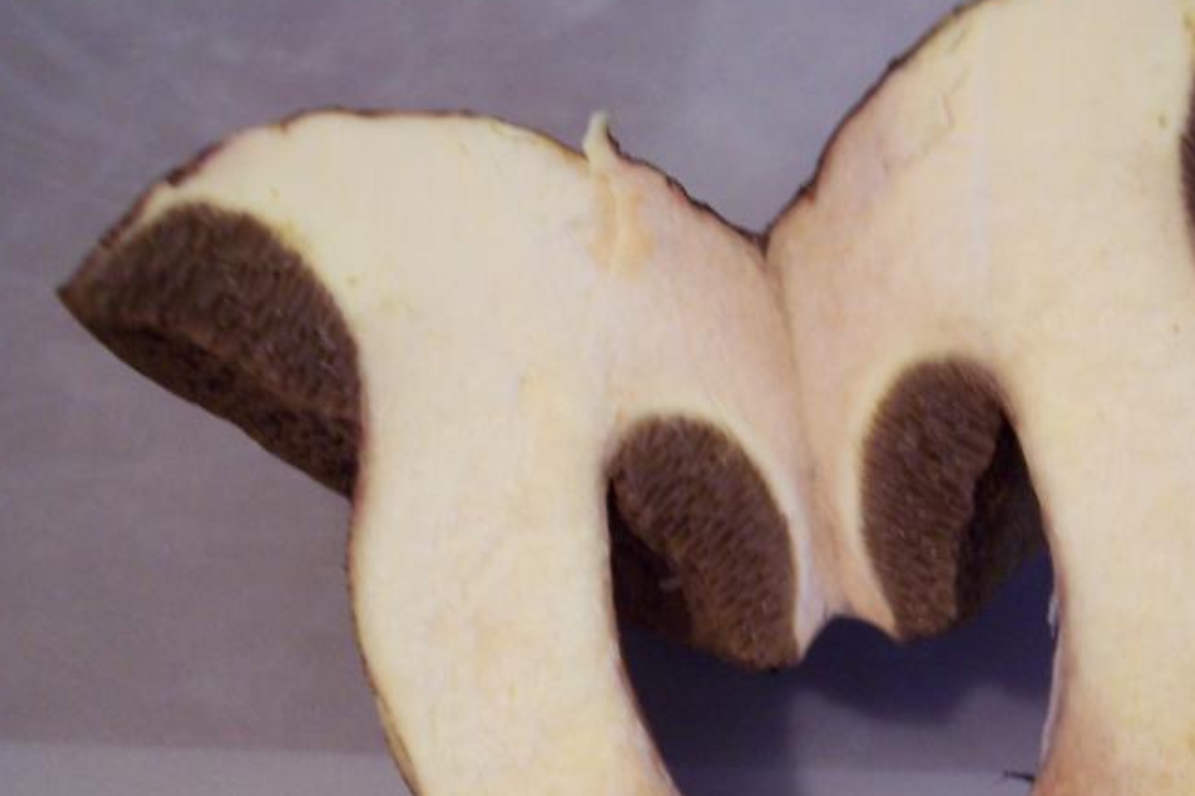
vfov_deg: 21.4
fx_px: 2091
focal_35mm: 63
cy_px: 583
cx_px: 852
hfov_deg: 31.5
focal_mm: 8
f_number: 3.4
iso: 200
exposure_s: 1/10
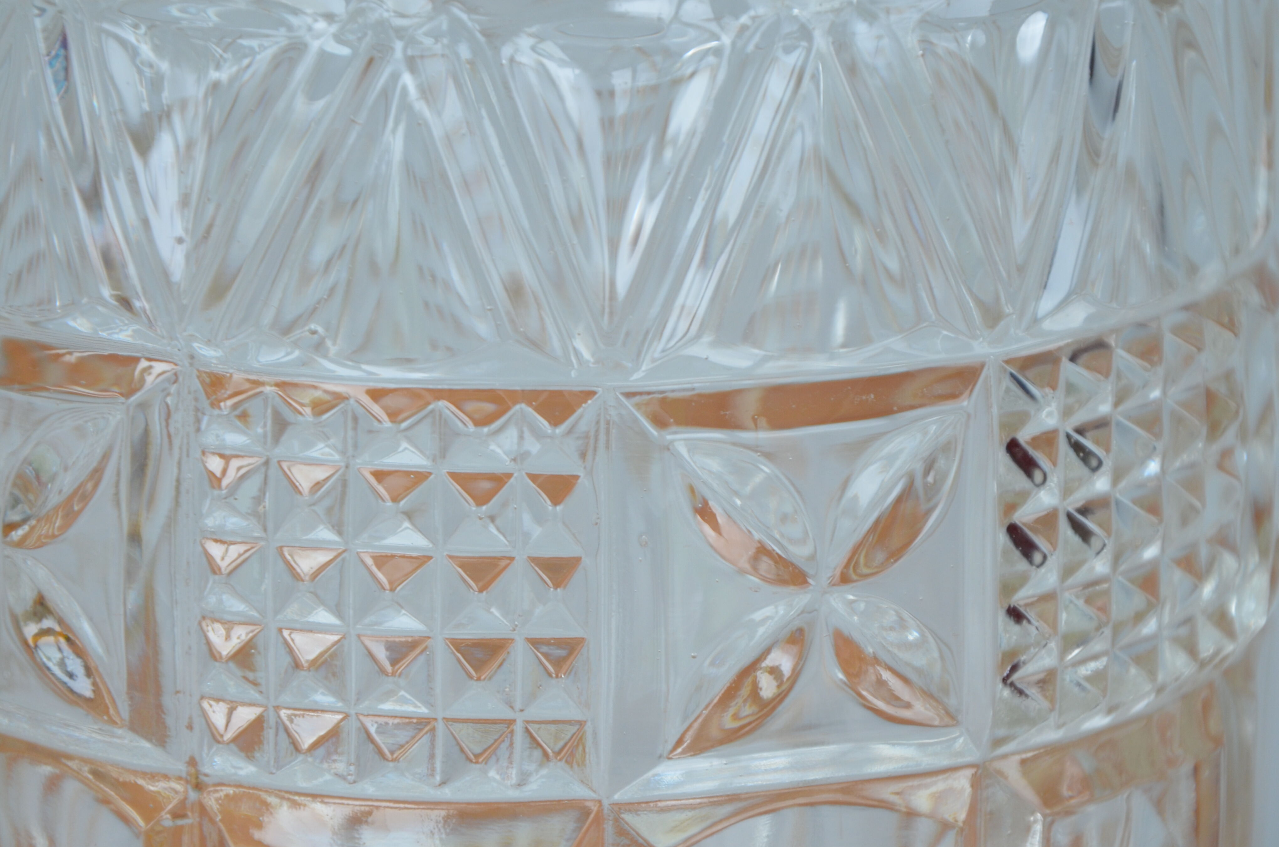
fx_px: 6758
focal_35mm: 191
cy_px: 507
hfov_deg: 10.8
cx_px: 658
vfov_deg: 7.2
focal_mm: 105
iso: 400
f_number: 6.3
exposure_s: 1/125
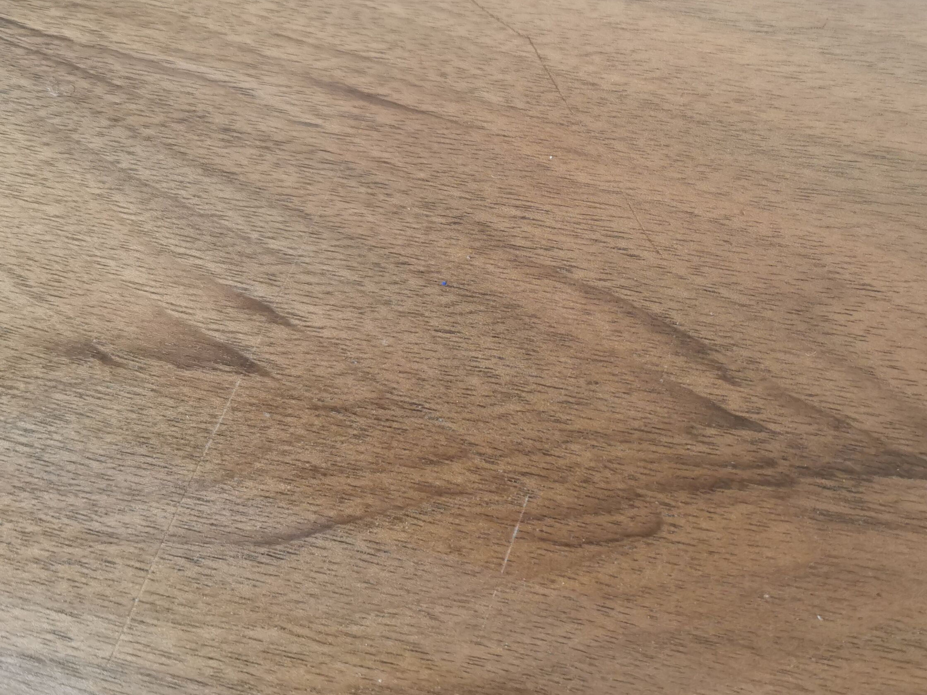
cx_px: 689
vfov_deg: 32.6
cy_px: 243
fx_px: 1178
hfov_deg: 41.7
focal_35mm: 44
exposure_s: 1/100
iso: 160
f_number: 1.6
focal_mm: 5.56
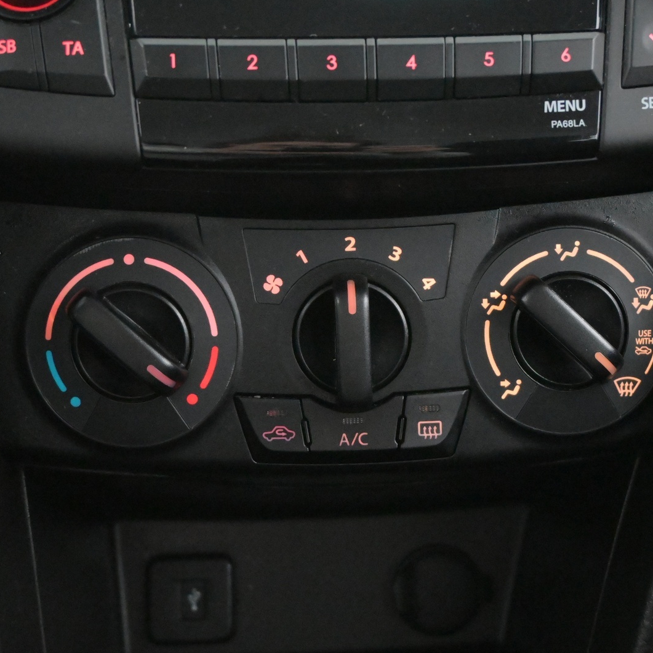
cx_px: 364
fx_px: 1309
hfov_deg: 28.0
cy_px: 330
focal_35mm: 61
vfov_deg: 28.0
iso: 12800
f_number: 5
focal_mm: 31.5
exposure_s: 1/50
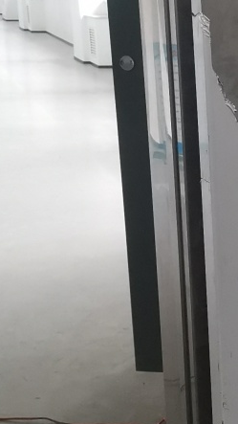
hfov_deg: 10.9
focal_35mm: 101
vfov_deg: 21.0
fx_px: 1134
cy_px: 312
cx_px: 483
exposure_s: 1/100
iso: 250
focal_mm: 4.75
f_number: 1.8
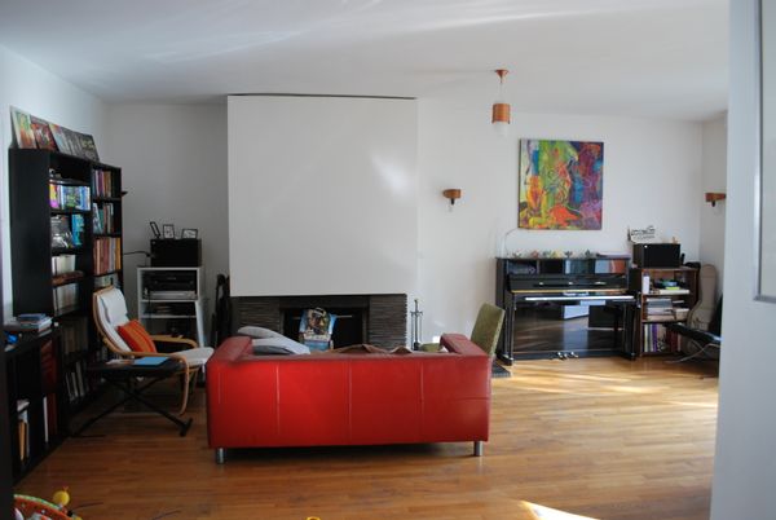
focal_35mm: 27
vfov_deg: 48.1
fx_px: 583
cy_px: 260
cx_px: 388
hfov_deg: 67.3
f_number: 3.5
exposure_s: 1/25
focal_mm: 18
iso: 400
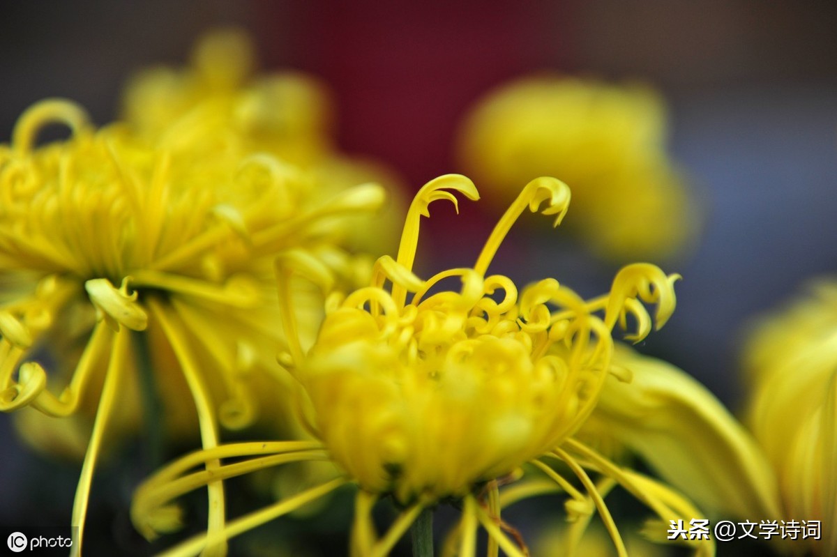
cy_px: 278
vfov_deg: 19.4
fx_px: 1627
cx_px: 418
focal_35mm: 70
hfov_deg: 28.9
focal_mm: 70
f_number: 2.8
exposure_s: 1/250
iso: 500
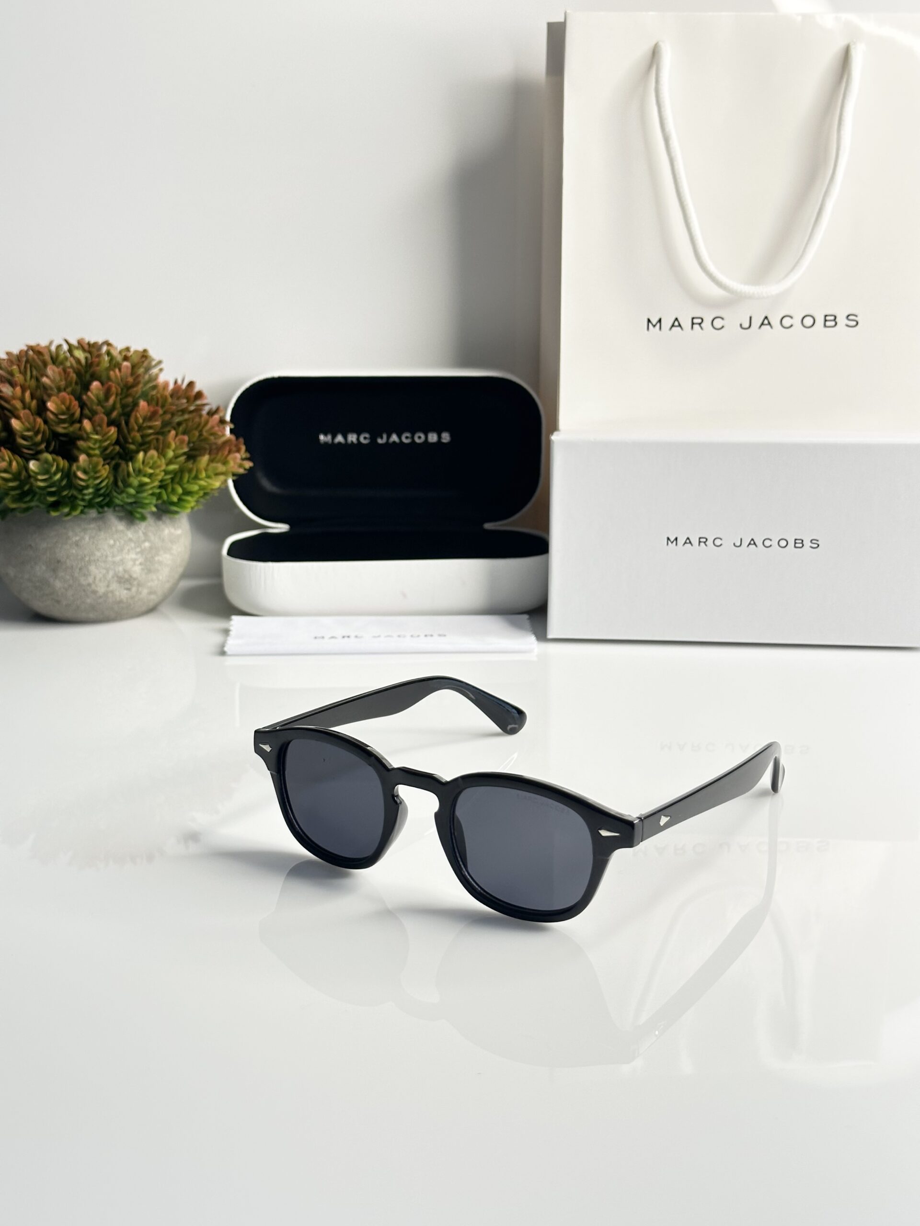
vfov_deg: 39.7
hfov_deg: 30.3
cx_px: 460
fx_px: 1701
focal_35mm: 48
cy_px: 613
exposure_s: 1/50
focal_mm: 6.86
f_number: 1.78
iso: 100
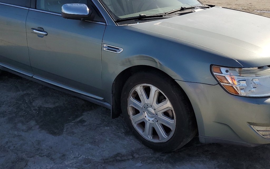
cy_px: 55
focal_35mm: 43
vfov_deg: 29.6
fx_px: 316
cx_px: 135
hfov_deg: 46.2
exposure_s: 1/3333
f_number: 1.5
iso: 50
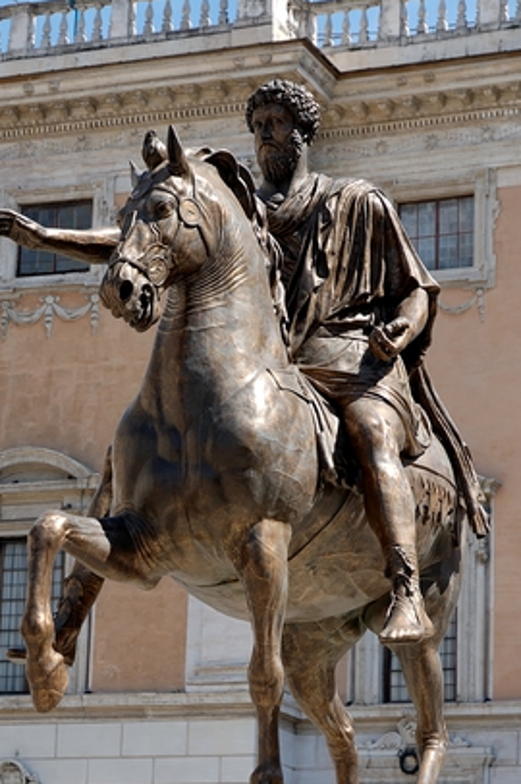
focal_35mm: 124
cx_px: 236
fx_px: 2696
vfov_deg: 16.5
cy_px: 446
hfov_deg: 11.0
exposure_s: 1/500
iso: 200
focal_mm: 70
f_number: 5.6
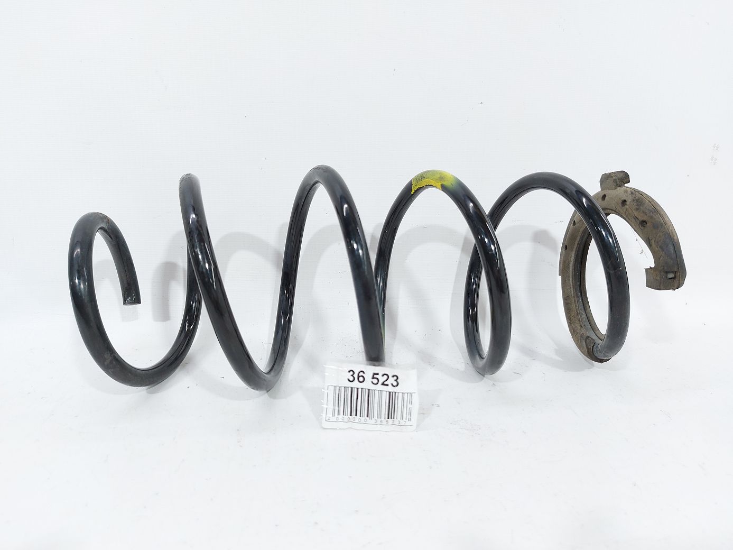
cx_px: 366
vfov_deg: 56.8
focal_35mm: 24
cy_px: 275
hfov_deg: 71.6
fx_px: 508
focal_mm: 5.23
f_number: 1.8
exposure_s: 1/50
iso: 64
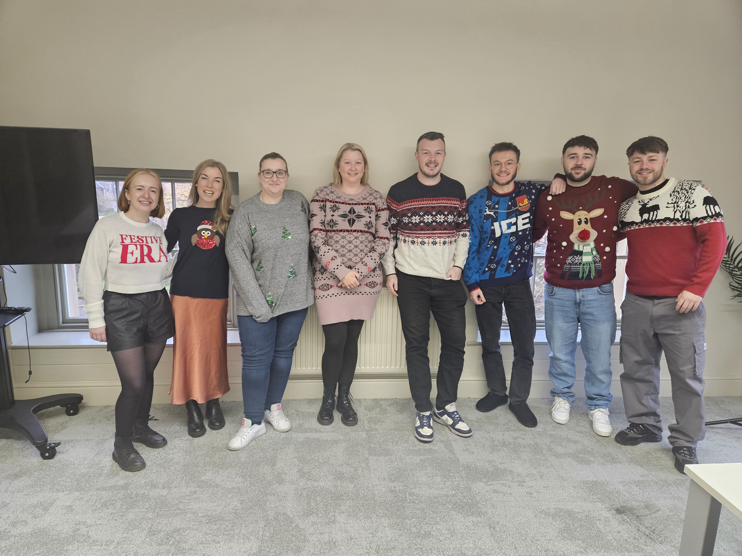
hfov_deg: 73.9
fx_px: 493
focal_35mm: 23
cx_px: 371
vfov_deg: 58.9
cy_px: 278
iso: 200
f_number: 1.8
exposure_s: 1/100
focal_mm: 5.4
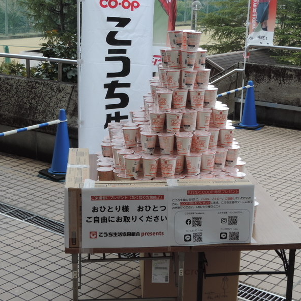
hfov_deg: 28.6
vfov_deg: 28.6
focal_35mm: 60
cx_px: 158
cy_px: 149
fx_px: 590
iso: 80
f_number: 3.6
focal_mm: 8.9
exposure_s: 1/320
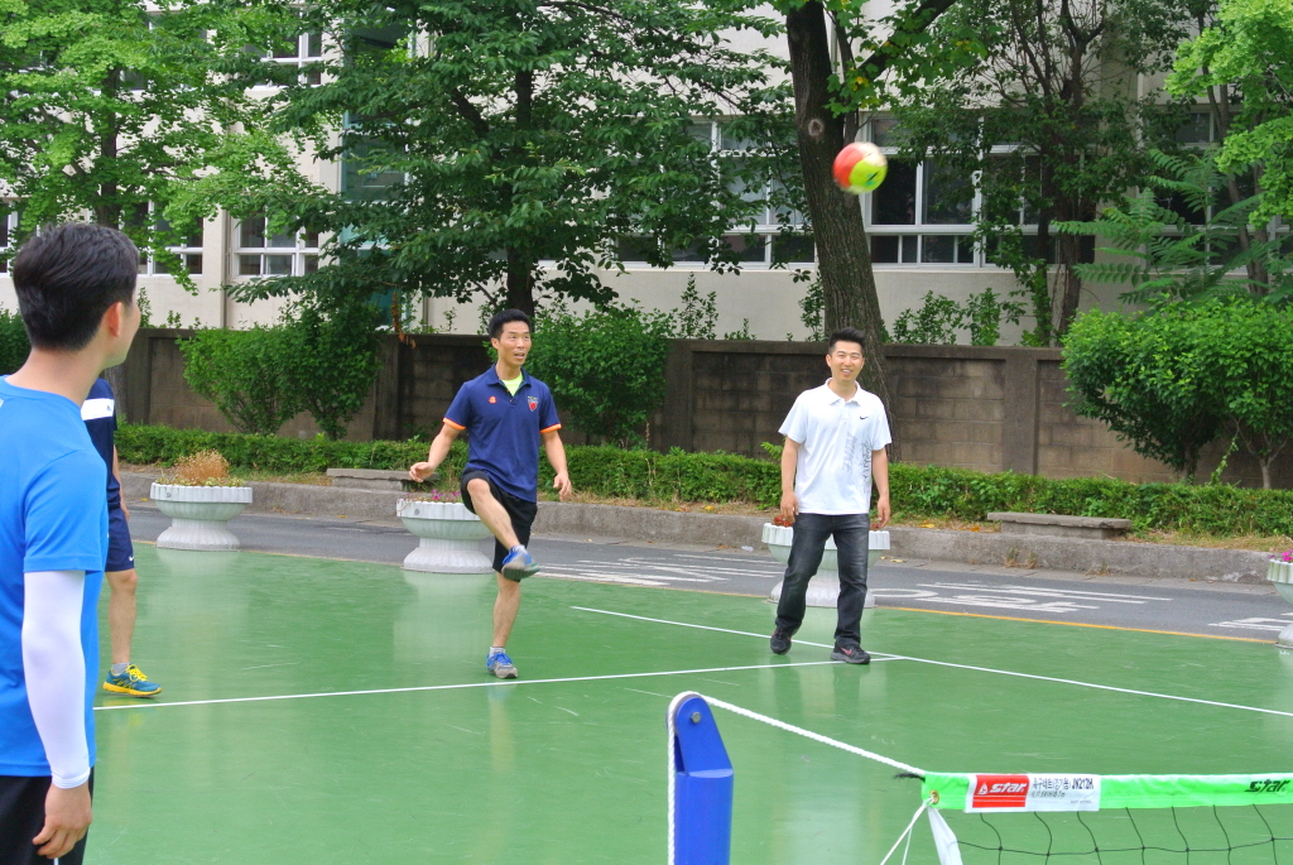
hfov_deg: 27.3
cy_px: 432
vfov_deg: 18.5
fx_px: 2660
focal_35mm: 74
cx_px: 646
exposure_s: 1/250
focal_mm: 27.5
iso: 360
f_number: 5.6
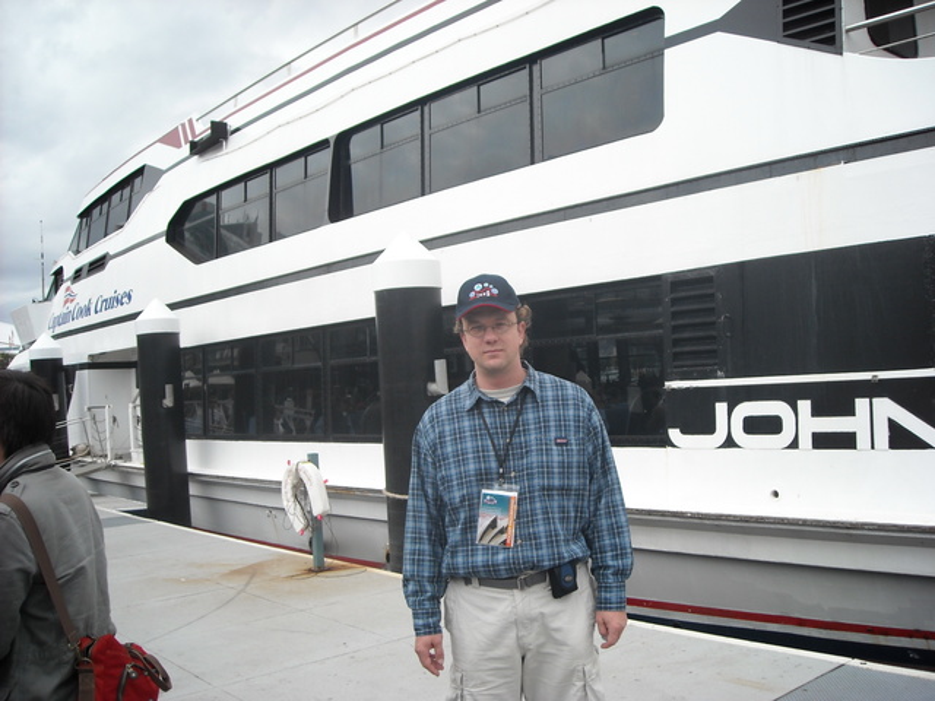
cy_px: 350
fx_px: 945
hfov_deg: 52.6
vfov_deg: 40.7
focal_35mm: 35
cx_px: 468
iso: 64
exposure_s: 1/109
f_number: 5.6
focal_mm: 5.7
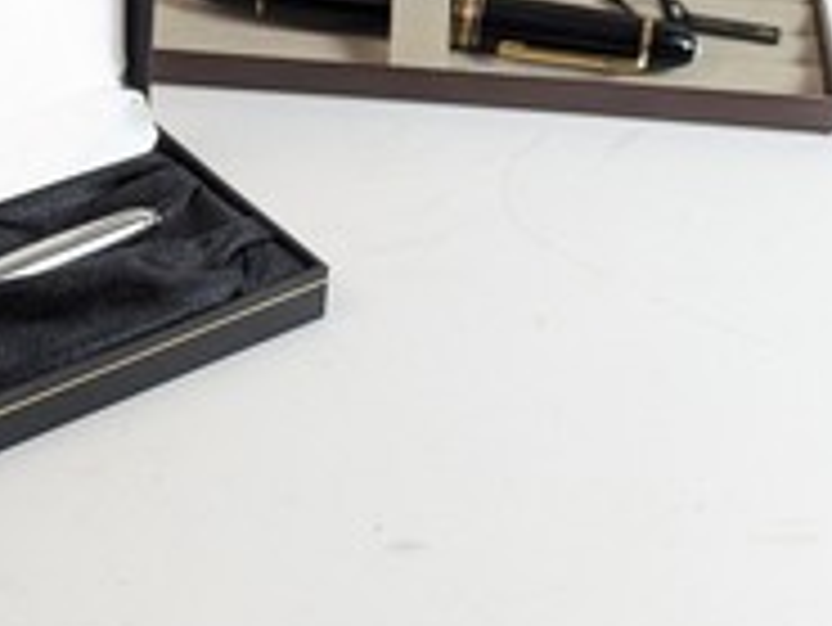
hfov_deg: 18.7
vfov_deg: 14.2
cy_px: 146
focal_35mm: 104
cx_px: 135
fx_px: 2501
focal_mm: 6.81
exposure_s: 1/99.9
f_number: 1.85
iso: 175
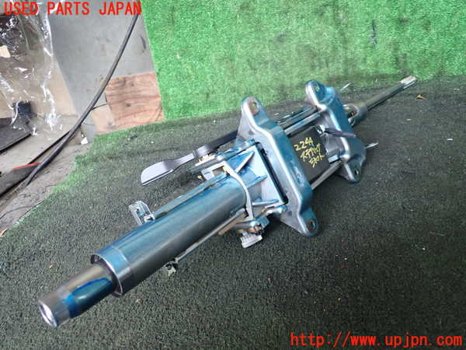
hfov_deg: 69.4
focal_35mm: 25
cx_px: 233
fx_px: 337
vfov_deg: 54.9
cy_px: 175
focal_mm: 4.5
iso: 400
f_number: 2
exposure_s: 1/30
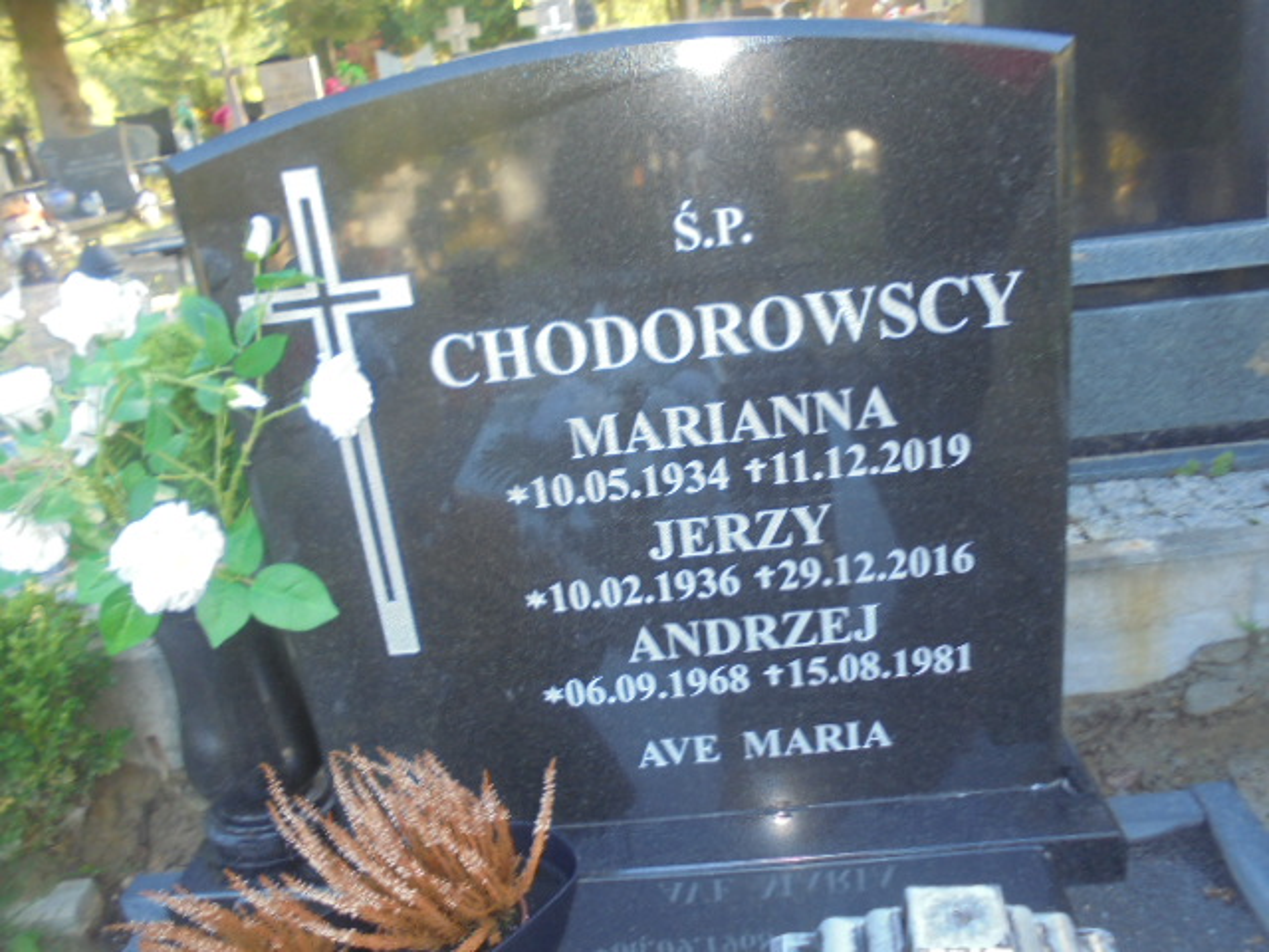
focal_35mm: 29
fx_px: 1063
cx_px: 634
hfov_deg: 61.7
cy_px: 476
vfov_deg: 48.2
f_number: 3.7
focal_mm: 5.3
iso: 100
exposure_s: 1/30
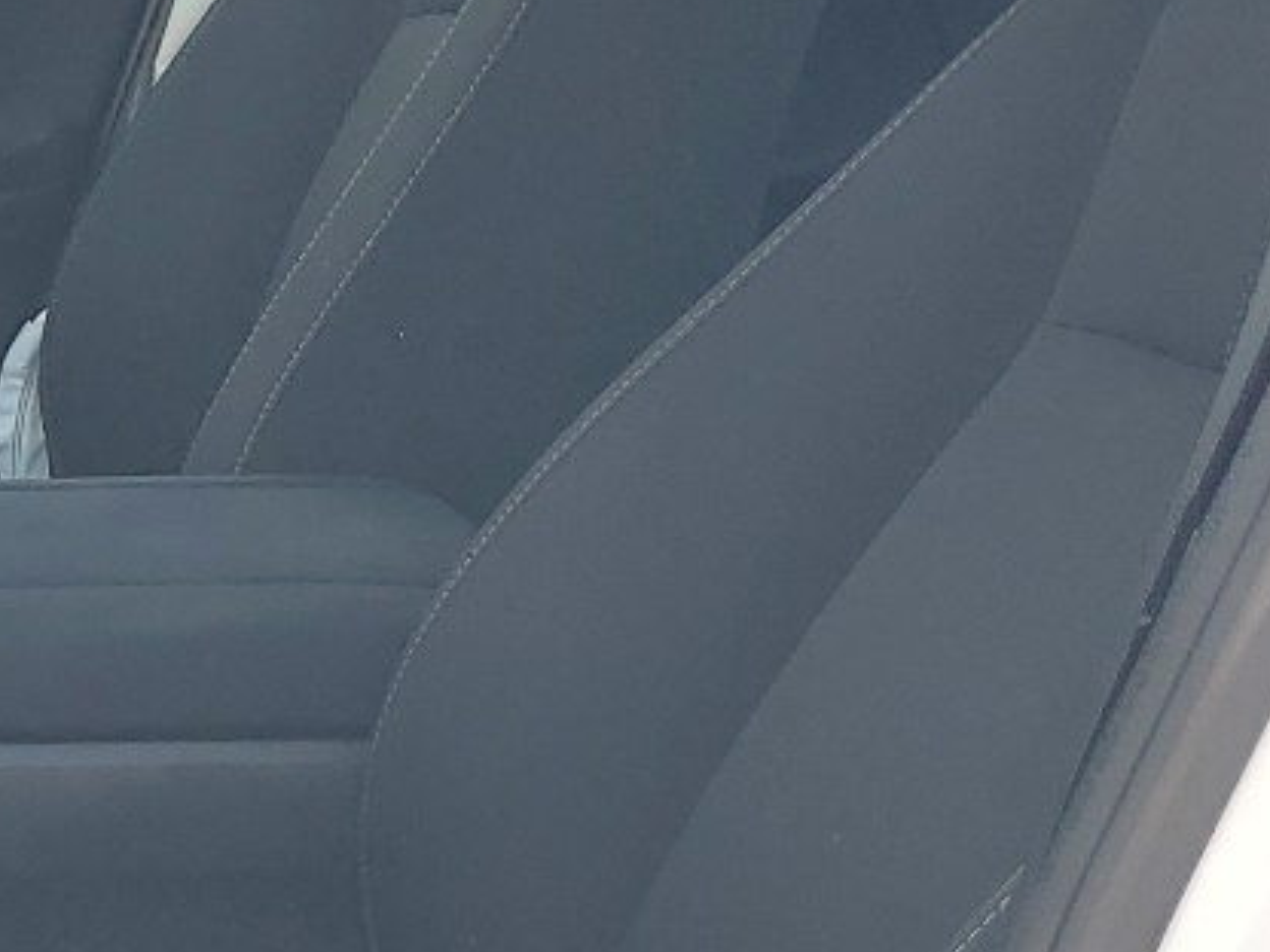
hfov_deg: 17.5
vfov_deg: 14.7
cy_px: 806
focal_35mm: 100
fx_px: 3669
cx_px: -669
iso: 50
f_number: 1.5
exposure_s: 1/667
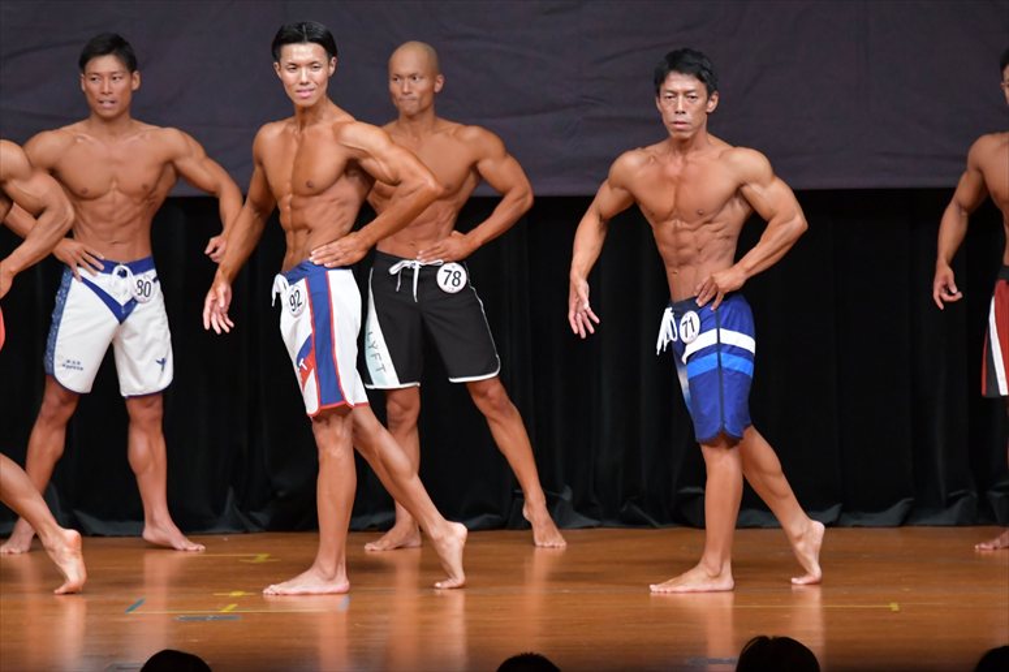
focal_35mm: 285
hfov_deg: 7.2
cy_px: 336
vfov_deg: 4.8
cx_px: 504
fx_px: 7984
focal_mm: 190
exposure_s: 1/400
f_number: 5.6
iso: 5000
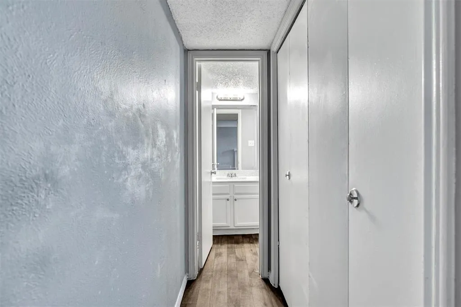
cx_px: 230
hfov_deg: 90.0
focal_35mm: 18
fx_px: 231
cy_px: 154
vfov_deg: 67.4
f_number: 7.1
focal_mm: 18
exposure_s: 1/4
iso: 320
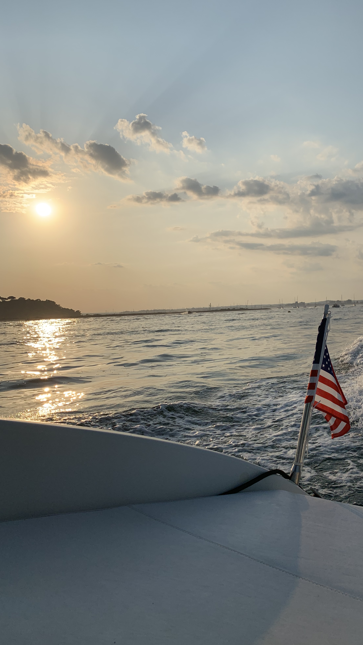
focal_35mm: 29
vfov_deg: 66.1
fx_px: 496
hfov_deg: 39.9
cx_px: 227
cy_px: 324
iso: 25
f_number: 1.8
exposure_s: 1/7407
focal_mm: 4.25
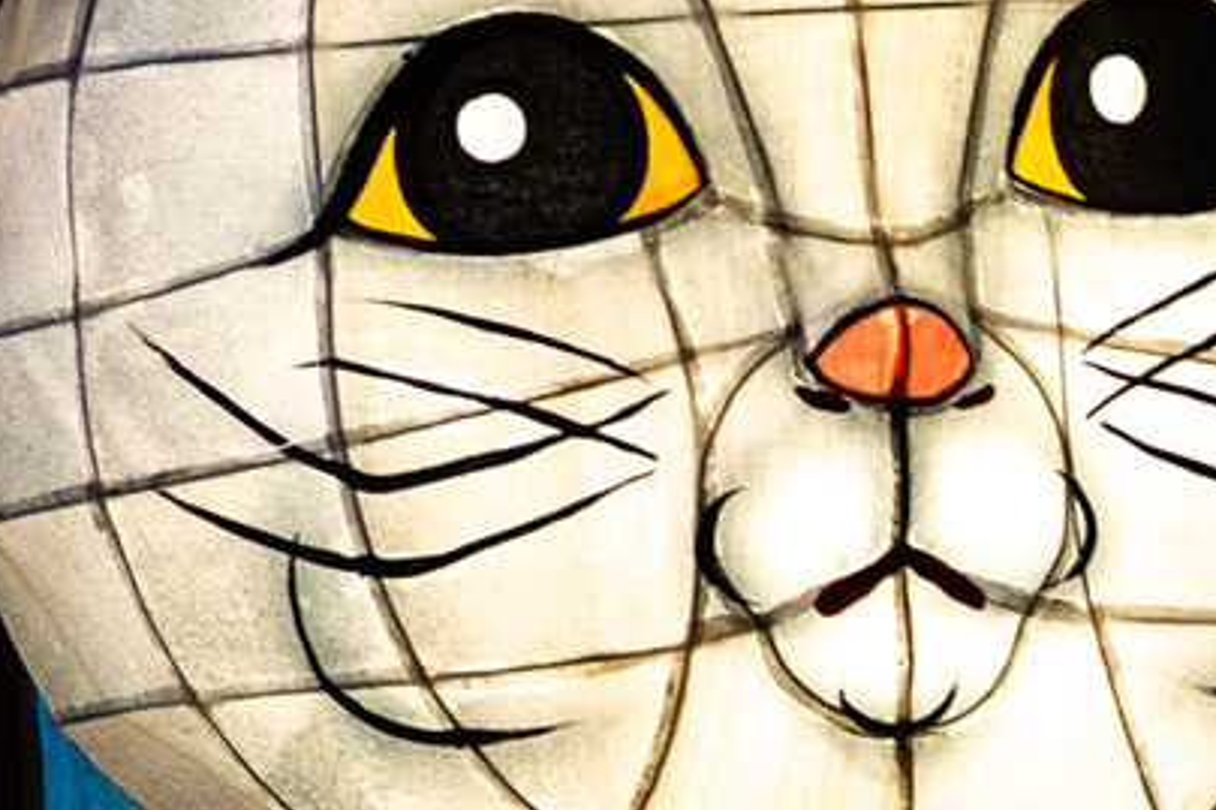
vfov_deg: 4.9
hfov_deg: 7.1
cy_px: 521
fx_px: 9530
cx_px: 2026
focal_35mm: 282
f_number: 4
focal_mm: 35.2
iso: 100
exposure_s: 1/125
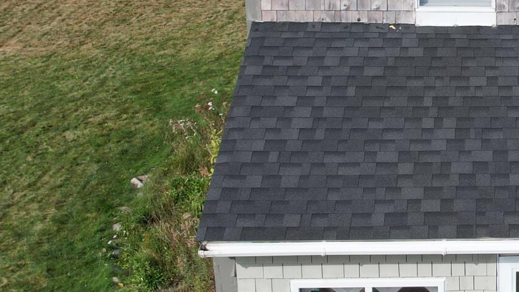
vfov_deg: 14.7
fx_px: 1128
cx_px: 566
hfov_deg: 24.3
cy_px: 75
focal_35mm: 82
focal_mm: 8.38
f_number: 2.8
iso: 140
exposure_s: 1/2000
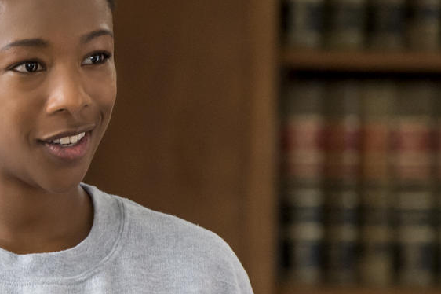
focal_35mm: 578
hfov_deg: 3.6
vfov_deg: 2.4
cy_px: 273
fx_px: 7076
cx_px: 20
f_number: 4
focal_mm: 200
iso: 3200
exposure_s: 1/125
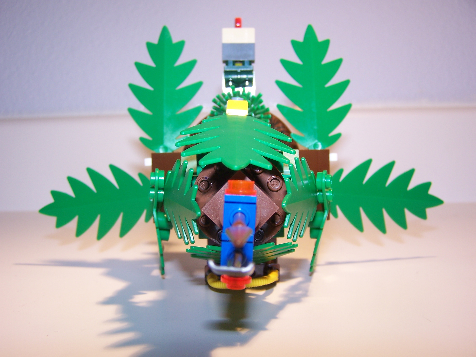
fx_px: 523
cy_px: 178
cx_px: 238
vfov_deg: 37.7
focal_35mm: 38
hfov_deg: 49.0
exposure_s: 1/60
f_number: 2.8
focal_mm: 6.3
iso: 80
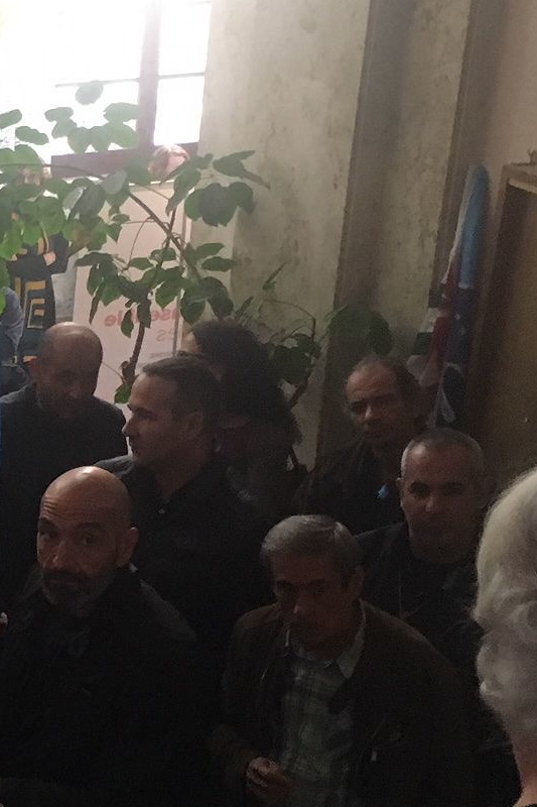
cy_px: 437
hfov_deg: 16.8
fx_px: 1701
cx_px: -183
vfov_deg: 26.6
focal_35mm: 76
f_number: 2.2
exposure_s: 1/25
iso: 200
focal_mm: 4.15
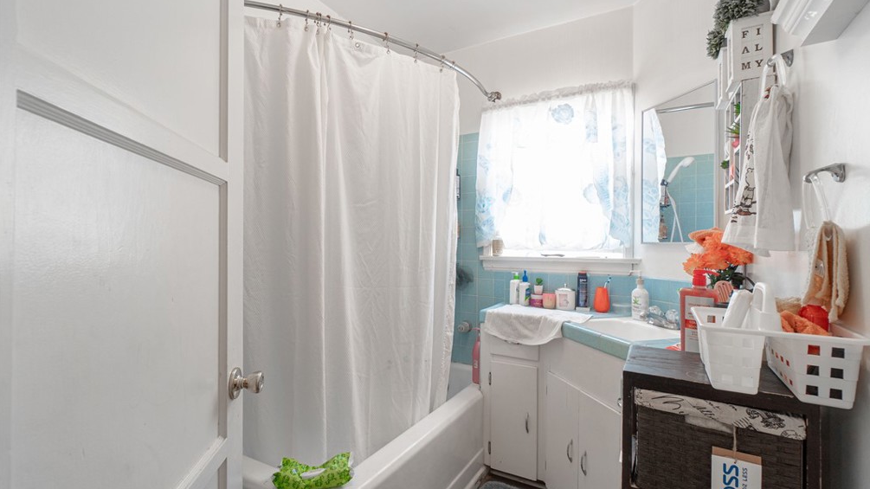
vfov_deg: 66.8
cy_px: 216
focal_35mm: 16
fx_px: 369
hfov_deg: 99.4
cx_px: 441
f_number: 7.1
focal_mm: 10
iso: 320
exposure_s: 1/6
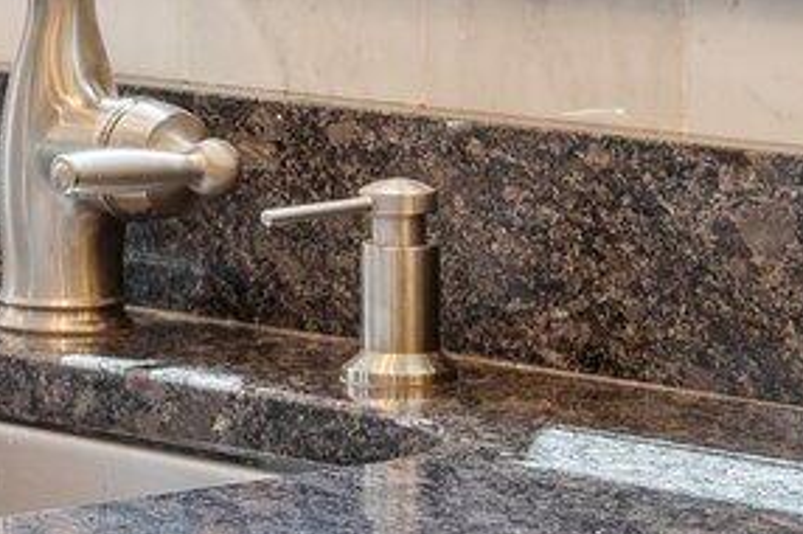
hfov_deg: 8.2
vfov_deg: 5.4
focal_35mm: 251
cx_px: -62
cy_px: -471
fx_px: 5592
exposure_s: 1/1.25
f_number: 9
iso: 50
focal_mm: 35
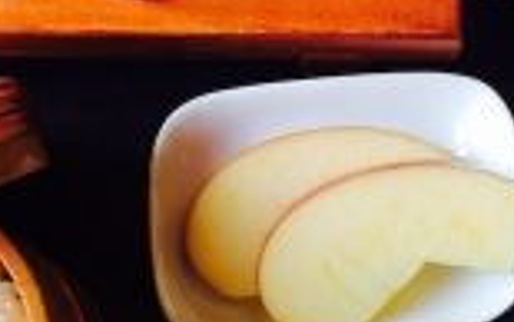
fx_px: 1149
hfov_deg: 25.0
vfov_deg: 15.9
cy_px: 166
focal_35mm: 82
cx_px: 371
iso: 40
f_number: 2.2
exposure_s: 1/60
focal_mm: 4.12
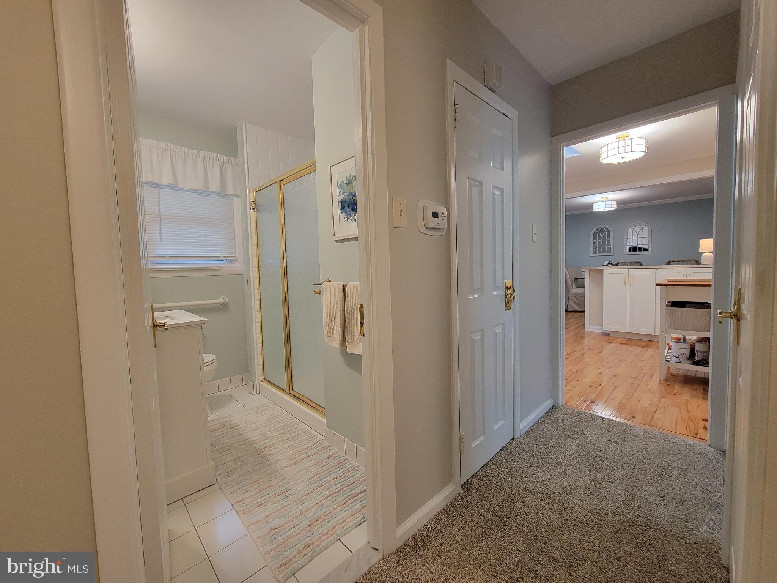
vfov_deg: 89.9
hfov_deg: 106.2
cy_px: 292
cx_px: 388
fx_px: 292
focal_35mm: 13
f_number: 2.2
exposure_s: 1/60
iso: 400
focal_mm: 2.2
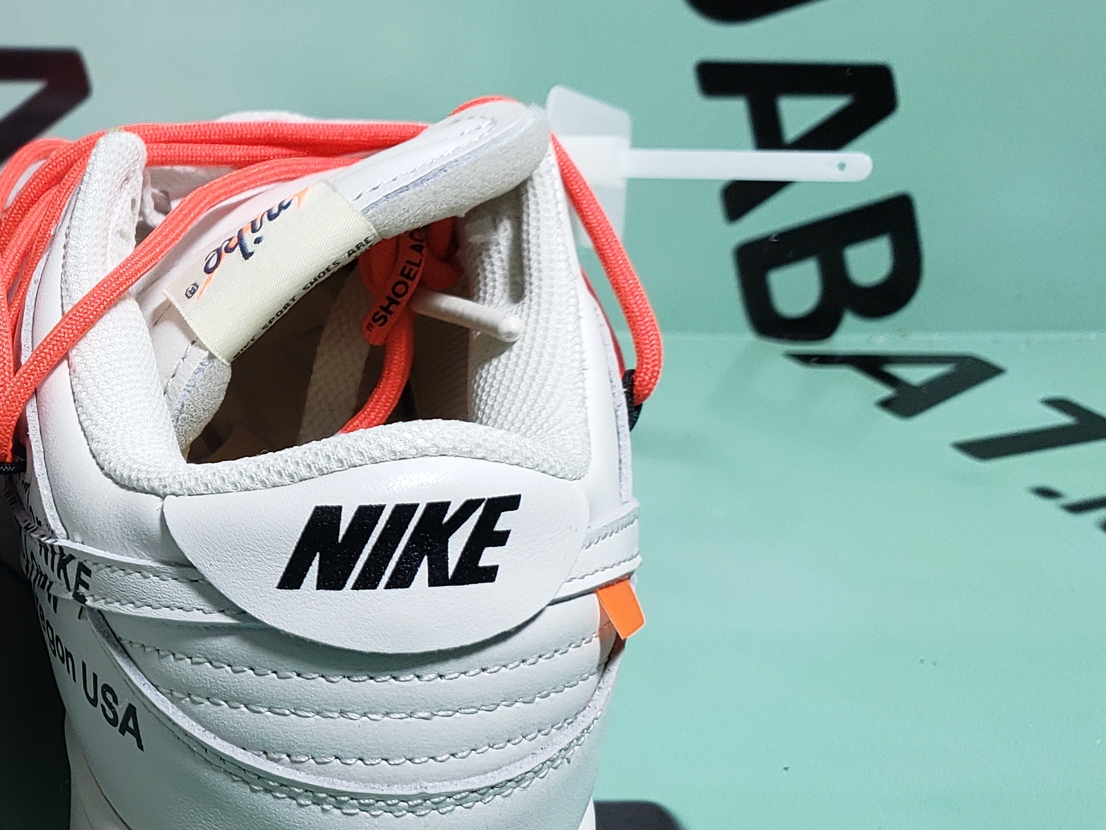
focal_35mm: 63
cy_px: 509
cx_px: -144
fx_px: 2013
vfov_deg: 23.2
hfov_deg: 27.8
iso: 50
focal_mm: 4.3
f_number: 1.5
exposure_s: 1/296
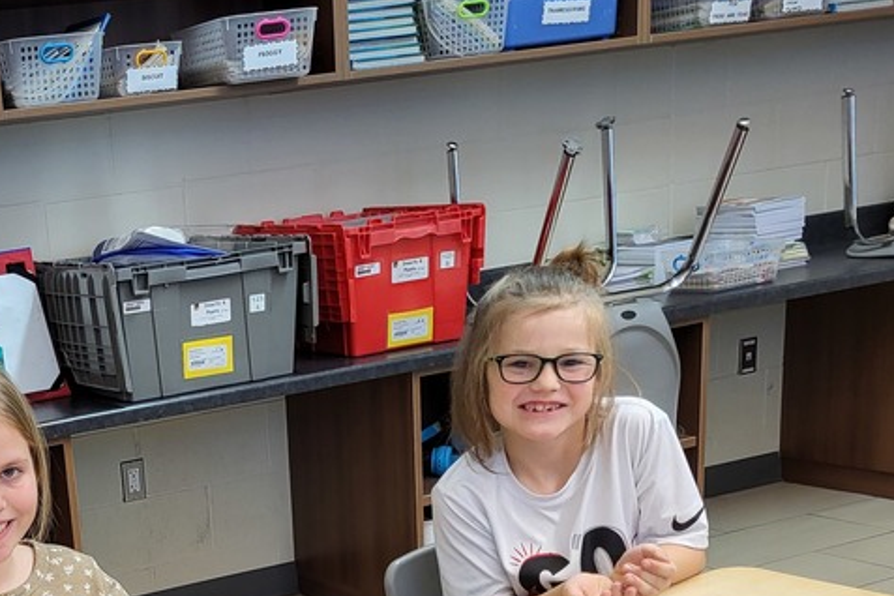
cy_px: 654
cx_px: 32
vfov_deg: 22.1
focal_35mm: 58
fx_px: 1440
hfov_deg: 32.2
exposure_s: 1/40
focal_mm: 5.4
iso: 250
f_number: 1.8
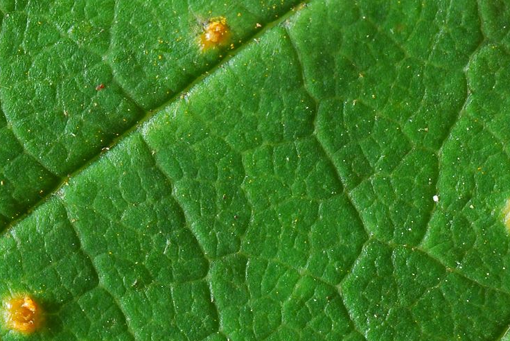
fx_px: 2155
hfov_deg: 13.5
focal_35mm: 152
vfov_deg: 9.0
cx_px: 266
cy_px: 169
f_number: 29
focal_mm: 90
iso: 125
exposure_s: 2.5
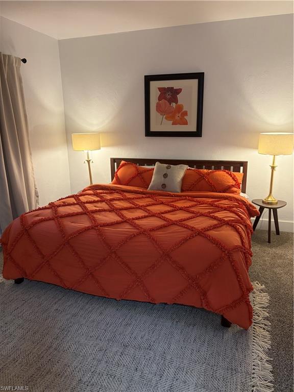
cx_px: 147
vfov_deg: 67.3
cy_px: 196
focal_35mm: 26
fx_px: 294
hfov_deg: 53.1
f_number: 1.6
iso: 200
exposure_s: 1/120
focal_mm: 5.96
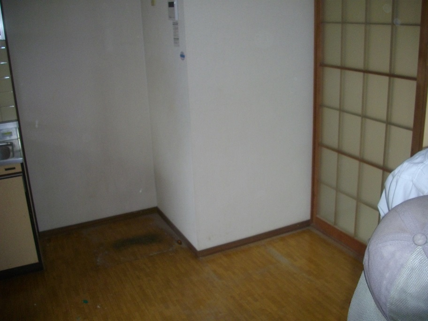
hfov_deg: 50.1
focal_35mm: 37
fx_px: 457
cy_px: 160
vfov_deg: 38.7
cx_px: 214
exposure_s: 1/50
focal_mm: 6.2
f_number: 2.8
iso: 200
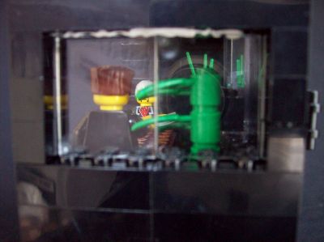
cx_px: 162
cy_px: 121
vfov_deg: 39.6
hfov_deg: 51.4
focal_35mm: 36
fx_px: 337
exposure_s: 1/8
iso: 160
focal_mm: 6
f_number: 2.7
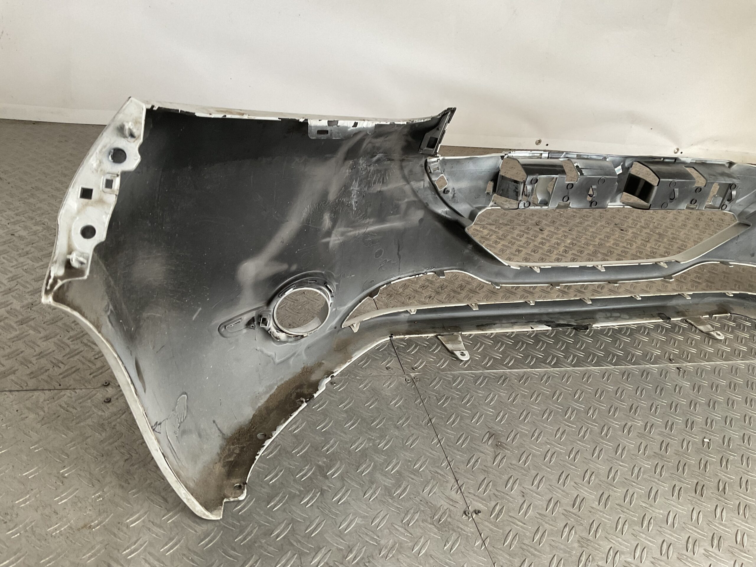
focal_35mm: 29
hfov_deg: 61.7
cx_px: 378
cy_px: 284
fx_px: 633
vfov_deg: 48.2
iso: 64
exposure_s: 1/50
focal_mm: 3
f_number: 1.8
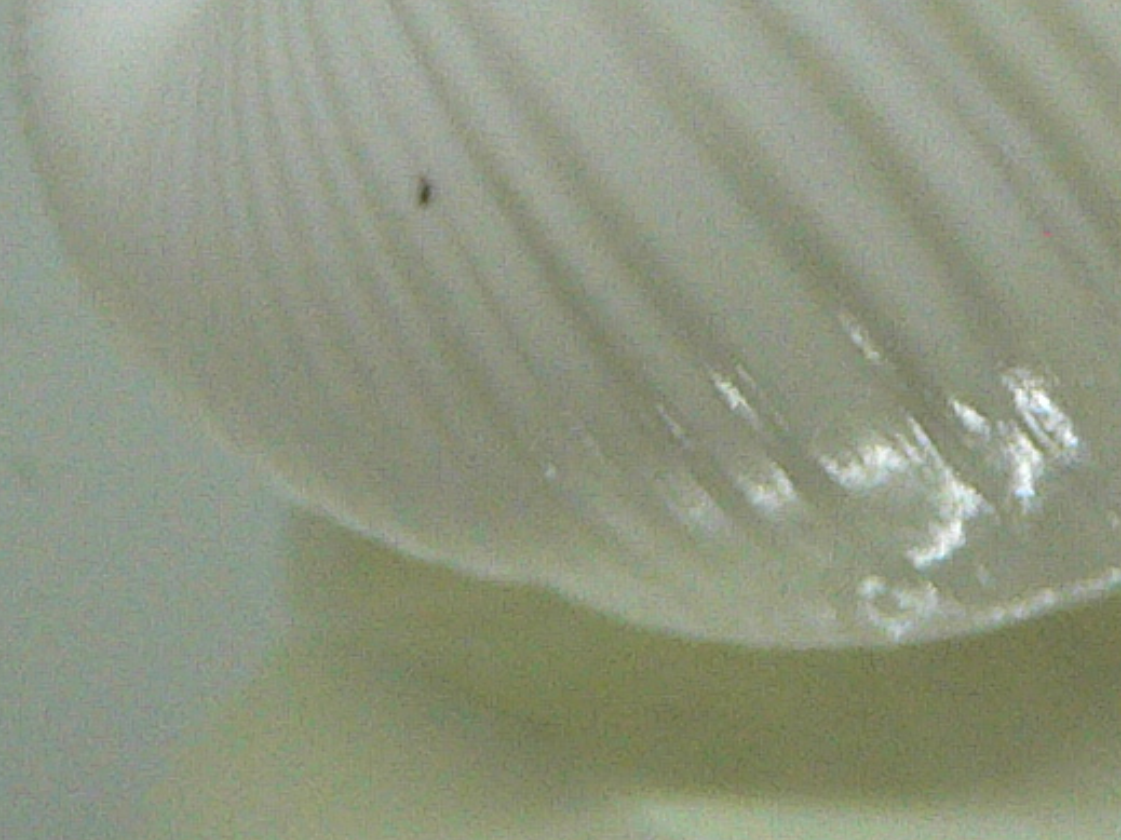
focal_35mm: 136
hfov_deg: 14.5
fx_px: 4403
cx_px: 803
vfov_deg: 10.8
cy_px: -89
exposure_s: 1/60
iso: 200
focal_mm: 4.6
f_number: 2.8
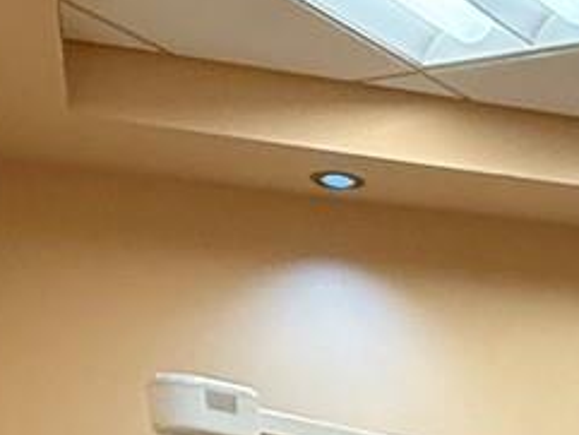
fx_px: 1556
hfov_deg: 18.2
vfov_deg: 12.3
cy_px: 1077
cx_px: 925
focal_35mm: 93
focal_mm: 2.22
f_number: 2.2
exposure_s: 1/120
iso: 320
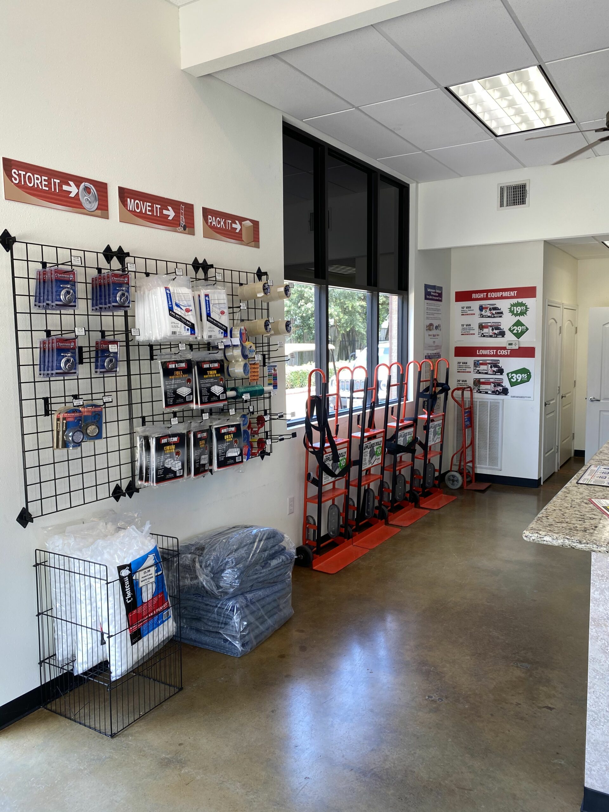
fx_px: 610
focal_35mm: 26
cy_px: 406
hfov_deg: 53.1
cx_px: 304
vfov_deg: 67.3
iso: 40
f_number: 1.8
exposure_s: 1/120
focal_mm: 4.25
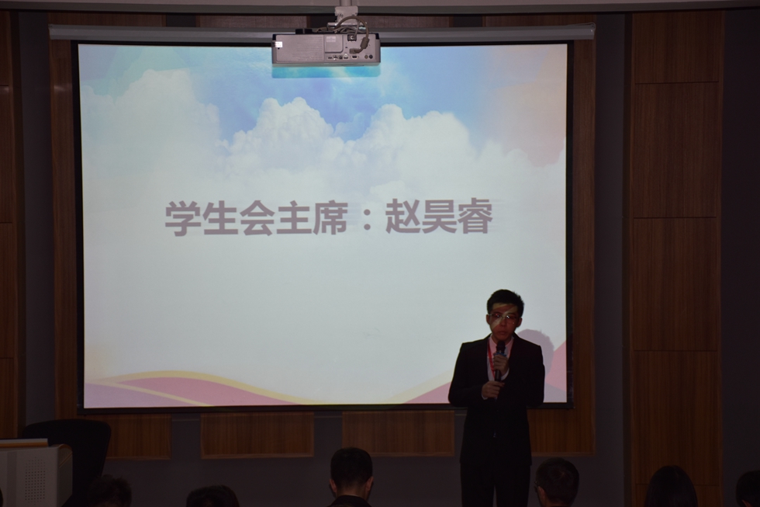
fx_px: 2216
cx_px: 380
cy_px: 254
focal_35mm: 105
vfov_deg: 13.0
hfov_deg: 19.5
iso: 220
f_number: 5
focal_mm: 70
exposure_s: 1/60
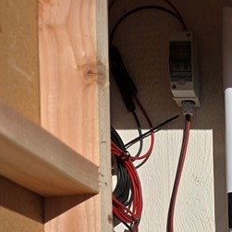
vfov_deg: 17.0
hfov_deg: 19.2
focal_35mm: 83
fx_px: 629
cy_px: 424
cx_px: 305
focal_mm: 5.4
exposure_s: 1/5543
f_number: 1.8
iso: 25
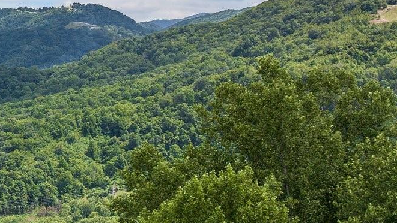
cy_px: 145
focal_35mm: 81
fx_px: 853
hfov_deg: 23.0
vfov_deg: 14.9
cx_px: -133
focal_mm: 12.29
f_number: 2.8
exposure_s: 1/2000
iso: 170
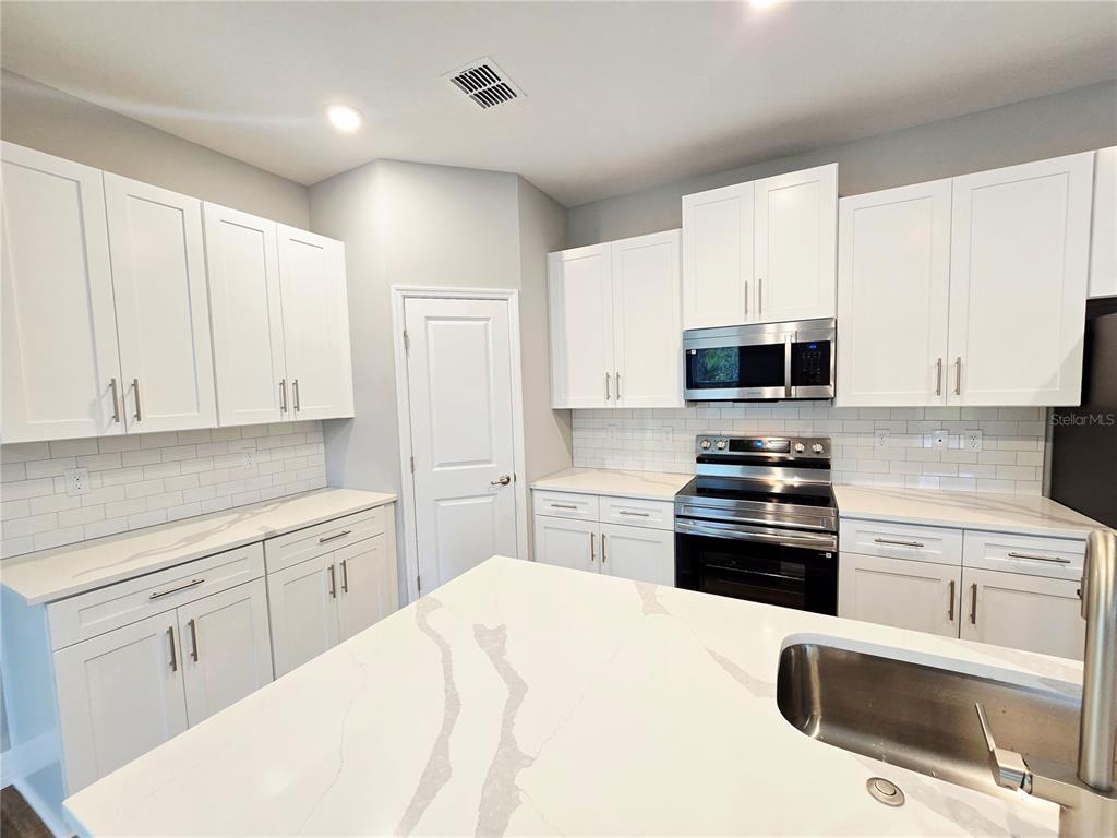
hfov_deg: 106.2
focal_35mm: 13
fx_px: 419
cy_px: 419
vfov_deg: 89.9
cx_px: 558
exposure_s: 1/60.2
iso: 160
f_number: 2.2
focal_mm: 2.2
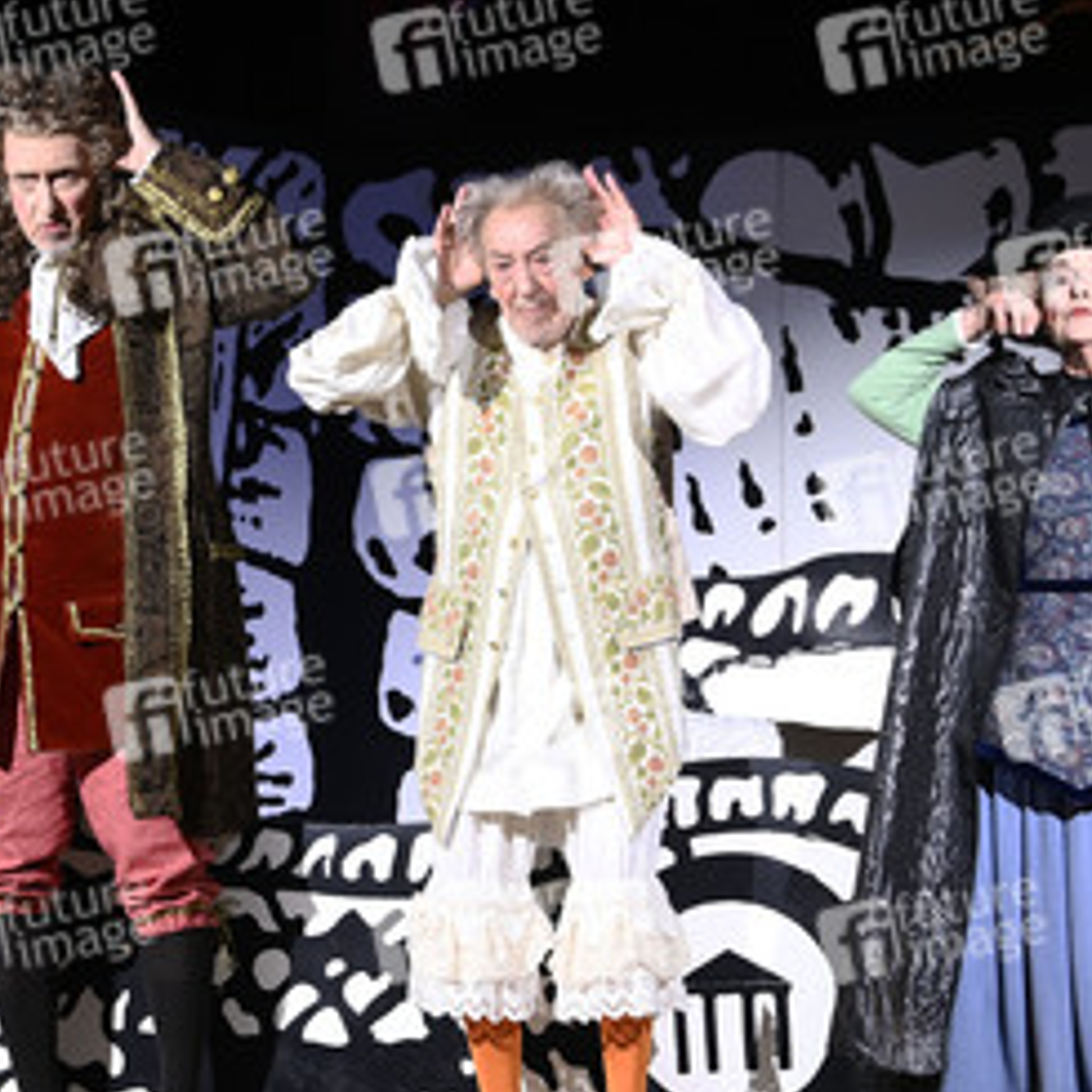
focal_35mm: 122
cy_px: 597
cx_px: 546
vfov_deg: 14.3
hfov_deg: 14.3
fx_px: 4354
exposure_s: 1/200
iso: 1600
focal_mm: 78
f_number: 5.6
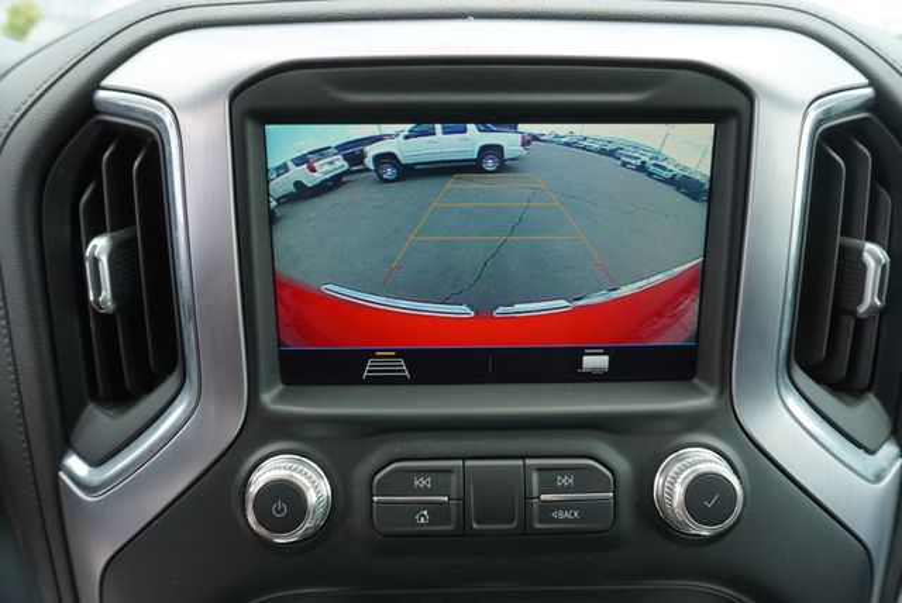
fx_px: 602
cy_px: 302
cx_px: 451
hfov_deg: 73.7
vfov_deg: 53.2
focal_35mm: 24
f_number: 4.5
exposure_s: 1/80
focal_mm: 16
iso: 100
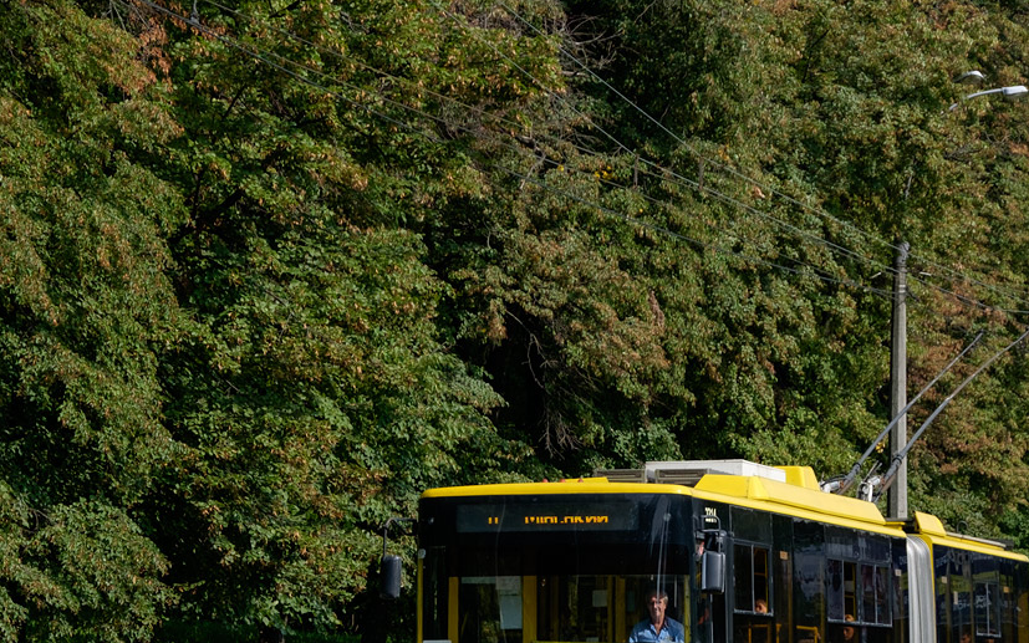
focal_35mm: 146
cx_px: 712
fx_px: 4095
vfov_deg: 9.0
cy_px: 480
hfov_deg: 14.3
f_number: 5.6
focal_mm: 62.4
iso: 400
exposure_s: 1/500
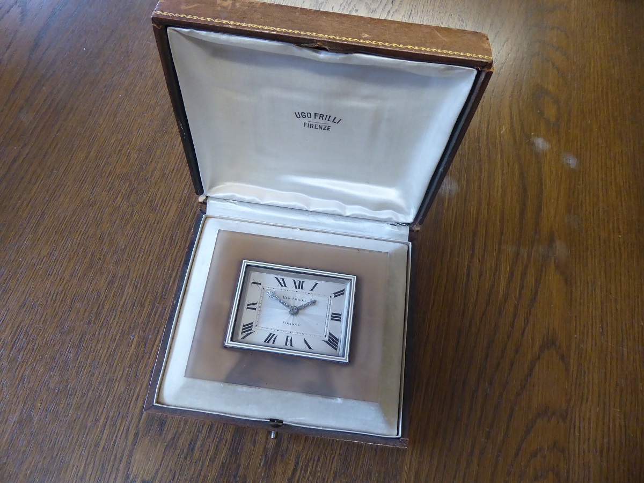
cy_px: 242
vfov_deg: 54.9
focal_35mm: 25
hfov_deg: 69.4
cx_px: 322
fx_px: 465
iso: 400
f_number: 3.3
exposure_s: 1/40
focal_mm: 4.3
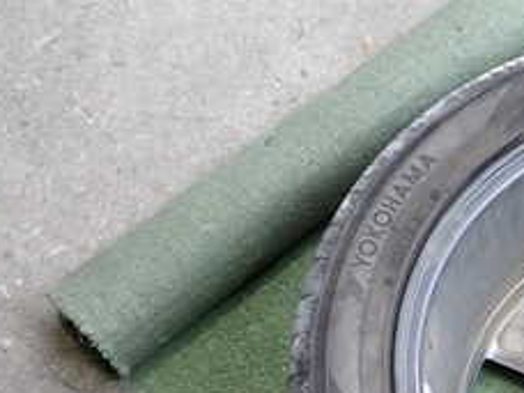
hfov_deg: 22.8
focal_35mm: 79
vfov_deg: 18.1
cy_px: 407
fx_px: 1196
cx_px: 623
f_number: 2.3
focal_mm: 5.4
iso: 200
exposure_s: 1/50
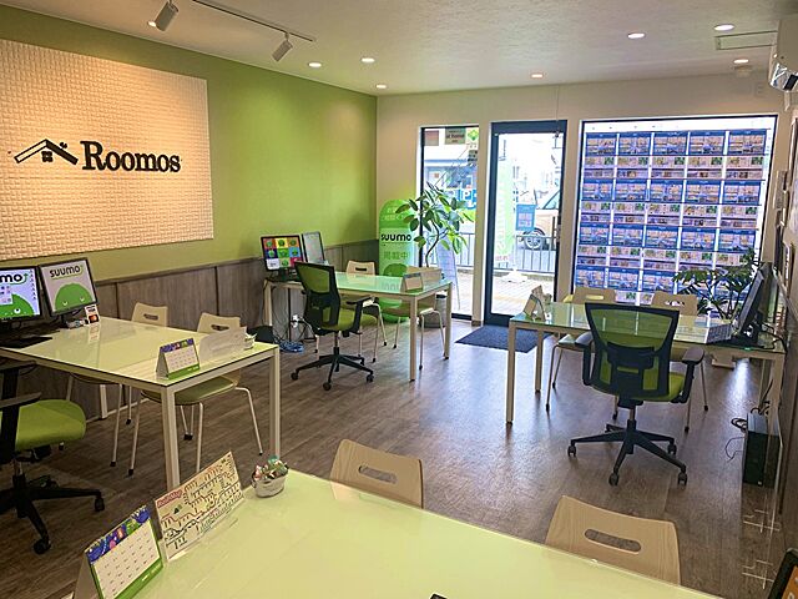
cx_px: 399
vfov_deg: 53.1
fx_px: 599
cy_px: 300
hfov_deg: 67.3
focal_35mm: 26
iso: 50
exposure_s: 1/120
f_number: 1.8
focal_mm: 4.25
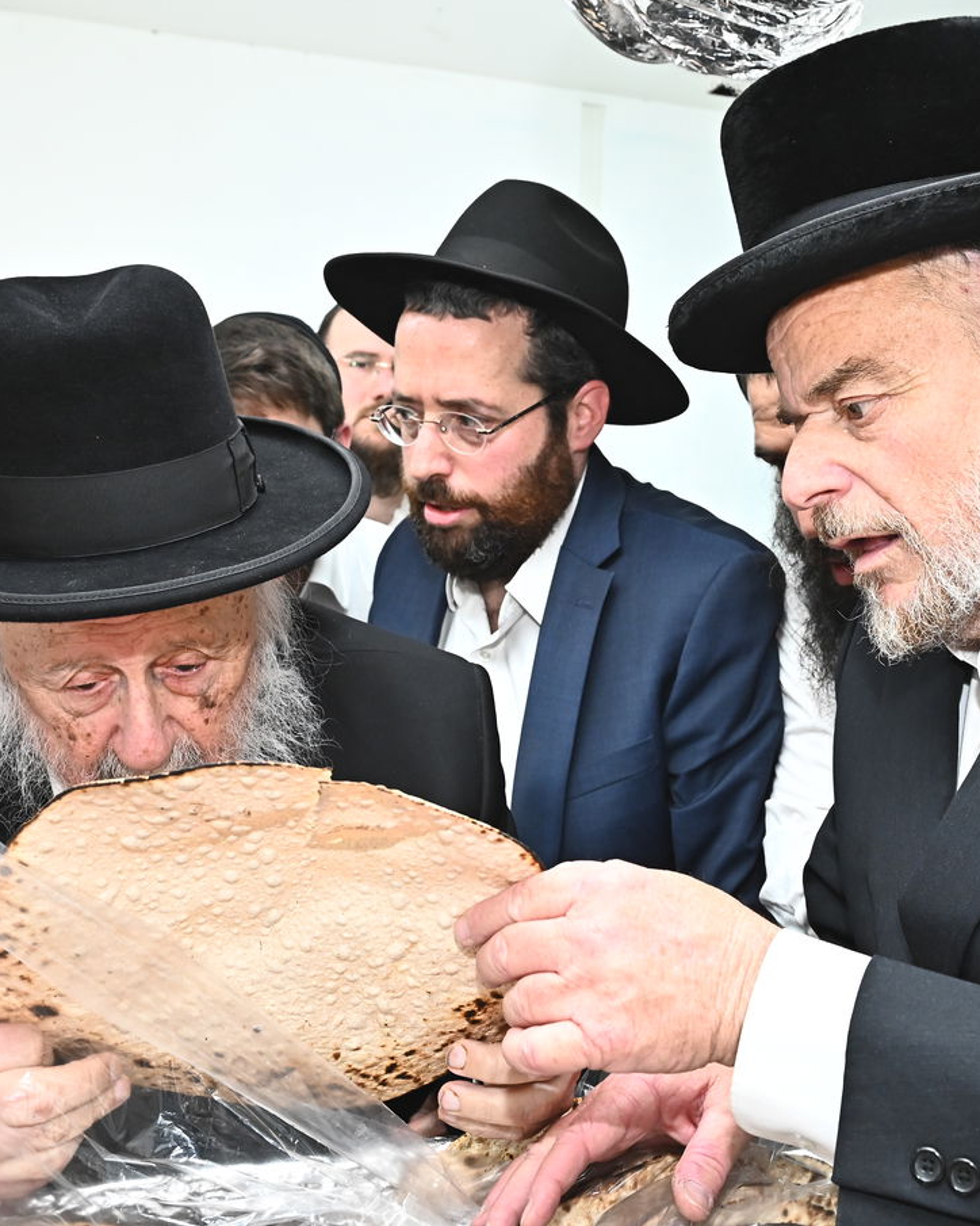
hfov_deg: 33.3
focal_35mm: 45
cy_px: 611
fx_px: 1631
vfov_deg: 41.2
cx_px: 620
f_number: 7.1
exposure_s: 1/200
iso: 2500
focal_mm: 31
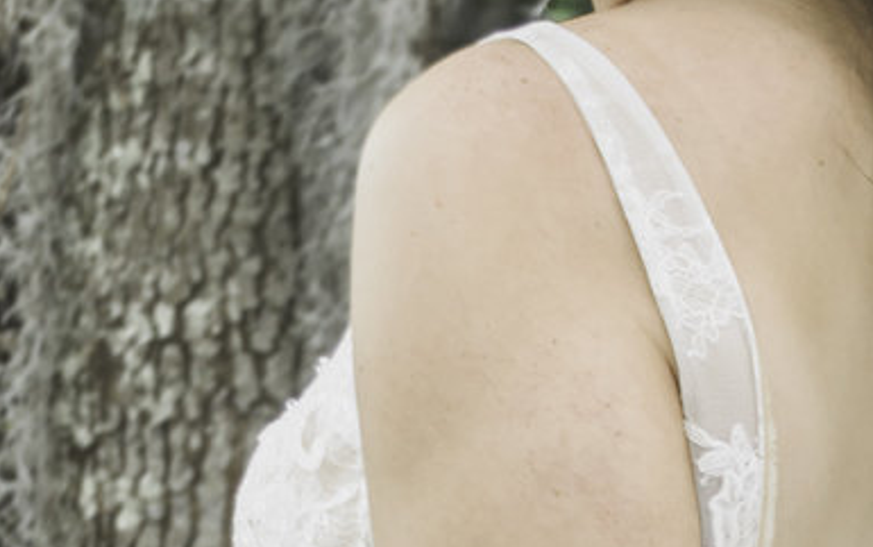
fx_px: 9364
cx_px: 229
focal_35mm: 393
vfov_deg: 3.3
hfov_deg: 5.3
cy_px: 1170
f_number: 5.6
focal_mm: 55
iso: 100
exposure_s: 1/125
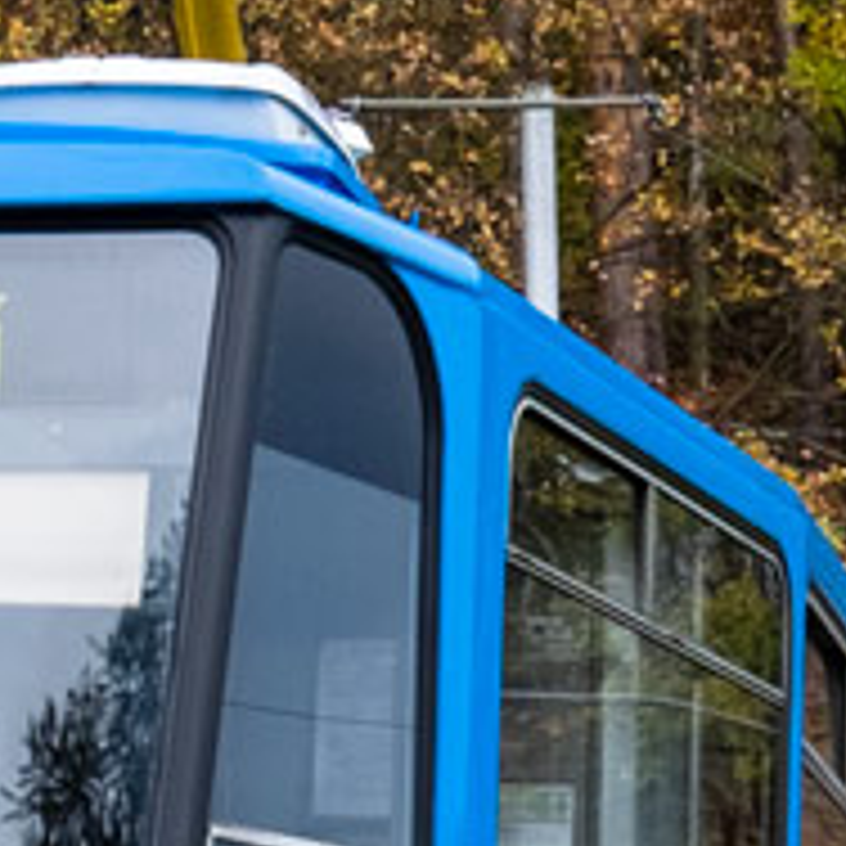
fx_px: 4562
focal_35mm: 165
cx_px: 814
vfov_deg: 10.5
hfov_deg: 10.5
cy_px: 760
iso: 400
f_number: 5.6
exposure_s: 1/170
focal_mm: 19.5
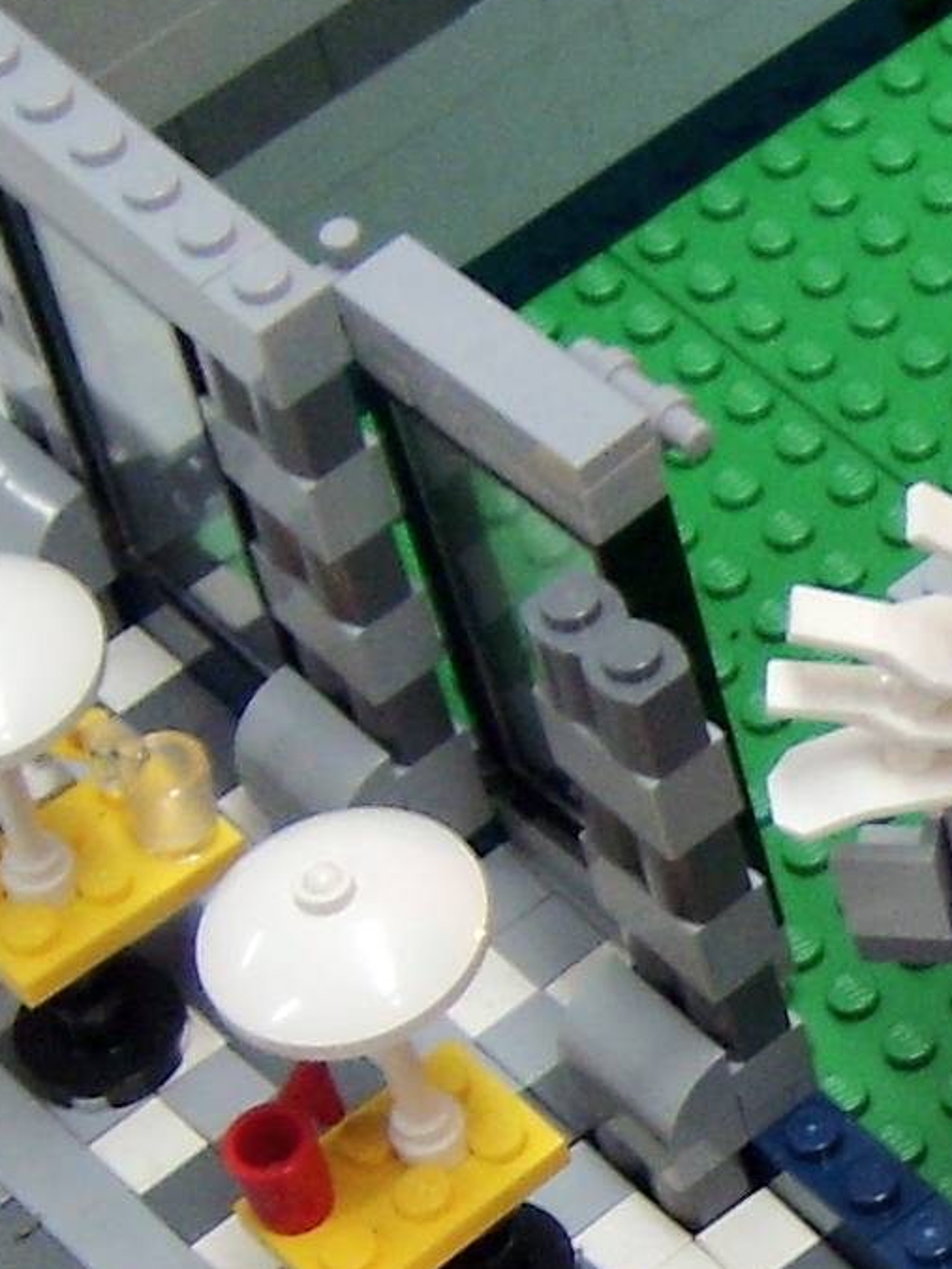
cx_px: 1699
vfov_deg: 12.3
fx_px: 5830
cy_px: 1113
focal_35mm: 159
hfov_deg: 8.9
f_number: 2.8
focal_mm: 5.8
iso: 50
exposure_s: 1/16
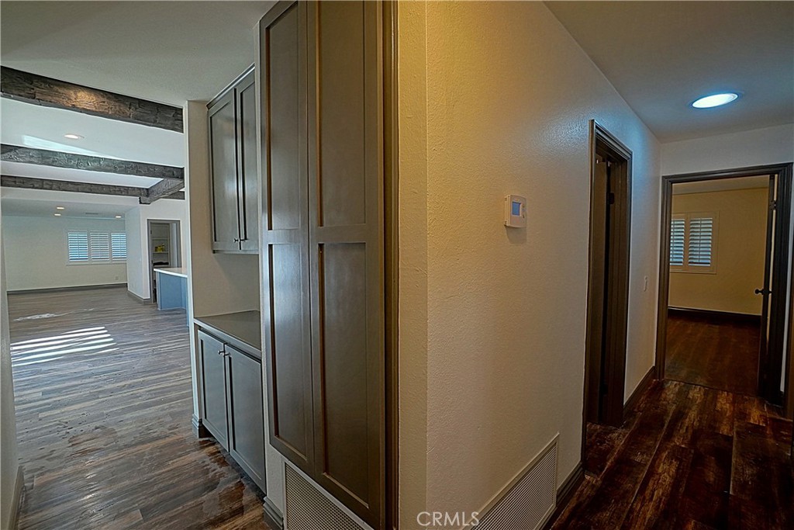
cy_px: 265
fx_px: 331
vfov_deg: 77.3
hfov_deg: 100.4
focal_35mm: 15
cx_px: 397
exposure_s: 1/30
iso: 1000
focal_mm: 10
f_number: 10
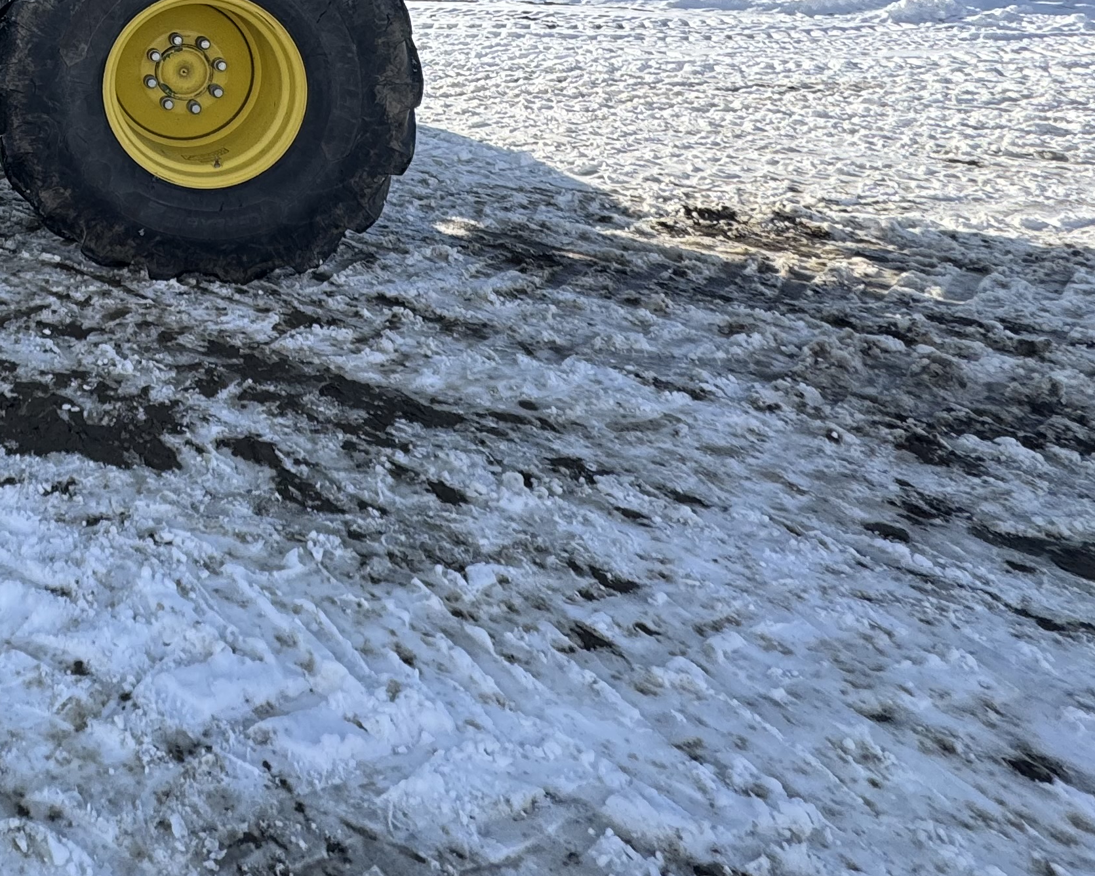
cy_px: -103
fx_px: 1069
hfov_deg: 41.7
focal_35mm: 33
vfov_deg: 37.0
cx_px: -140
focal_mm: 2.22
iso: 50
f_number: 2.2
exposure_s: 1/569
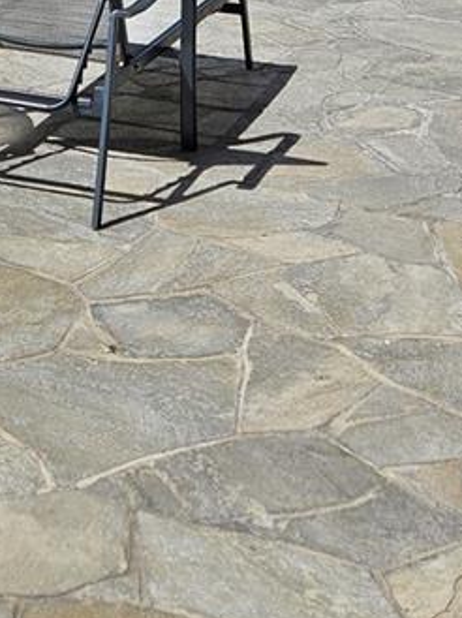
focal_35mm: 84
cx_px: -2
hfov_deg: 17.1
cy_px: -409
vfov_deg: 19.2
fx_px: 1498
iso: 25
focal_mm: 5.4
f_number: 1.8
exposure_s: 1/3151
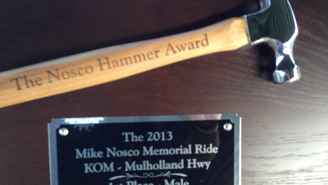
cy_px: 106
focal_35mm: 36
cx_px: 164
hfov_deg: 55.3
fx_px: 313
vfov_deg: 32.8
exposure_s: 1/40
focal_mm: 4.12
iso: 50
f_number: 2.4
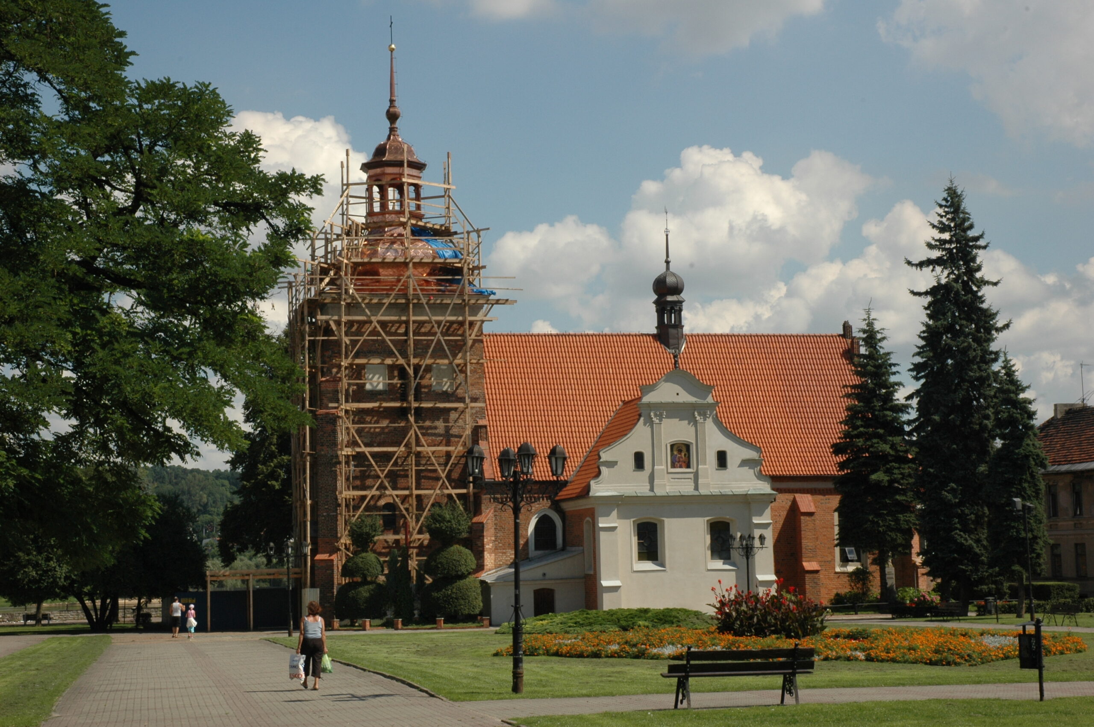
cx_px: 547
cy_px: 364
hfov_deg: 33.4
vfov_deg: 22.6
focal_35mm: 60
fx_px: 1822
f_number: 18
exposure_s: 1/80
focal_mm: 40
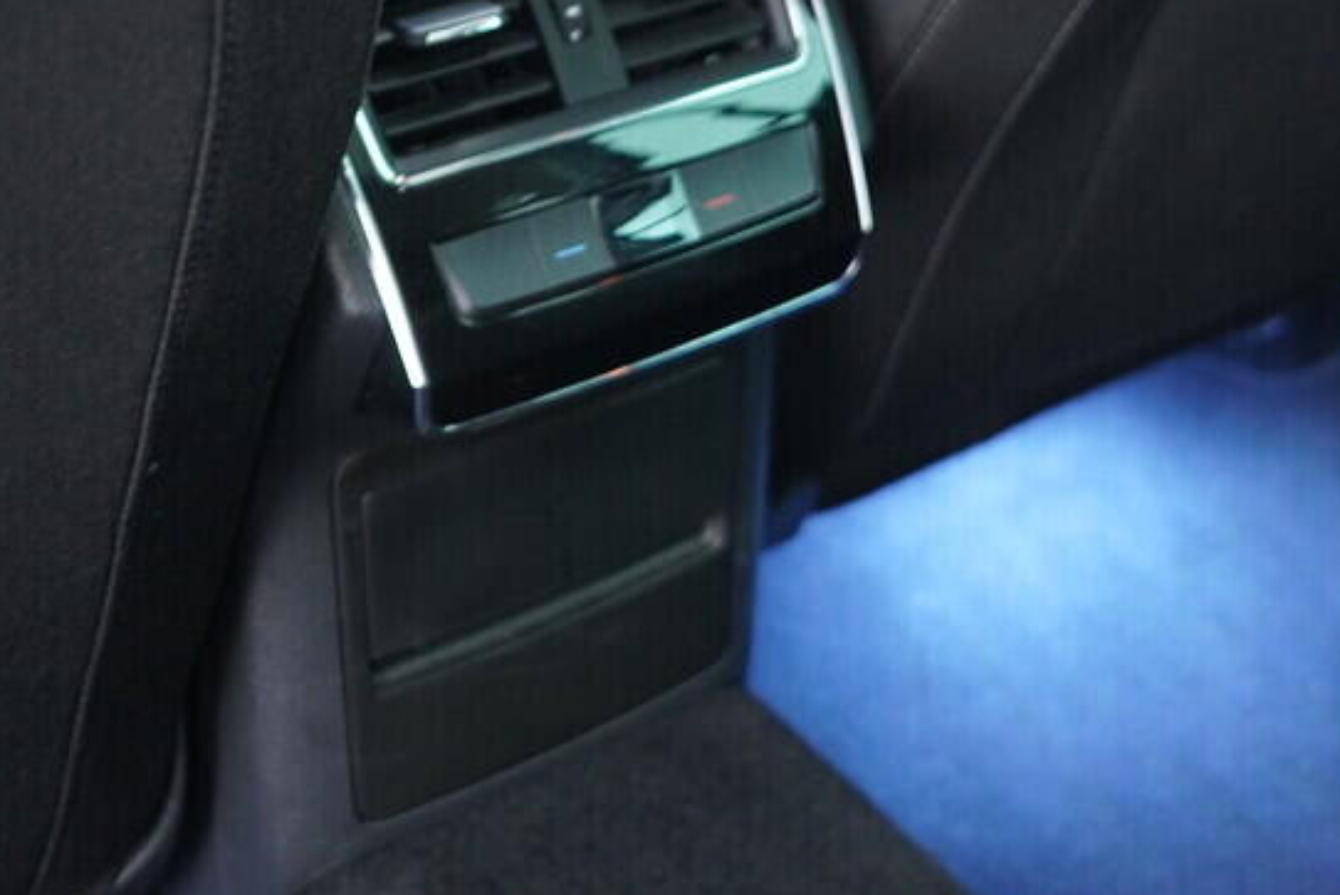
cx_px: 702
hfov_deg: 29.6
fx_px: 2532
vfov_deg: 19.8
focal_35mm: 68
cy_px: 145
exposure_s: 1/40
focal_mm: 24
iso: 1250
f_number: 2.8
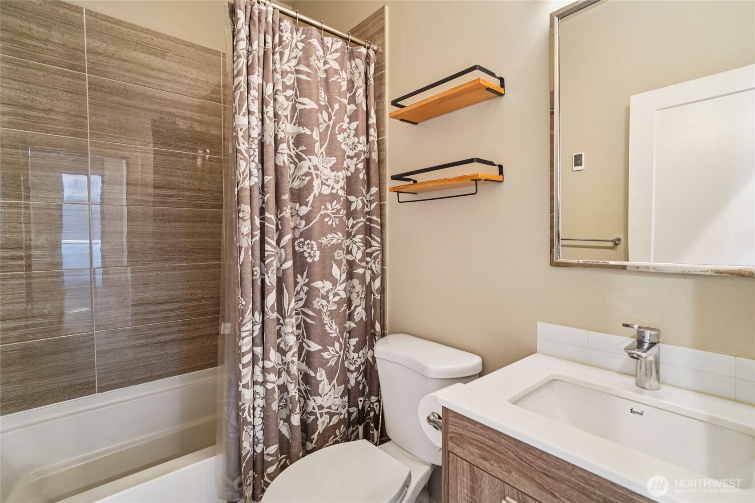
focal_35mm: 16
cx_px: 378
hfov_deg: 96.7
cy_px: 252
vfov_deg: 73.7
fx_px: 335
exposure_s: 1/3.33
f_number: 8
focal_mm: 16
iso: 1600
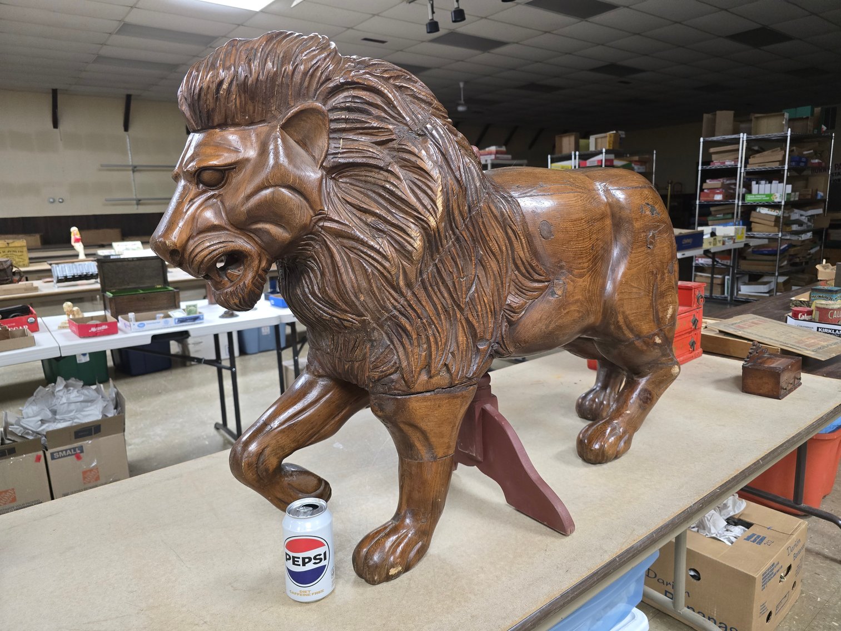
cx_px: 420
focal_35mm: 23
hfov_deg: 73.9
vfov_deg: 58.9
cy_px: 316
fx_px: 559
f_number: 1.7
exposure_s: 1/60
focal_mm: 6.3
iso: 640
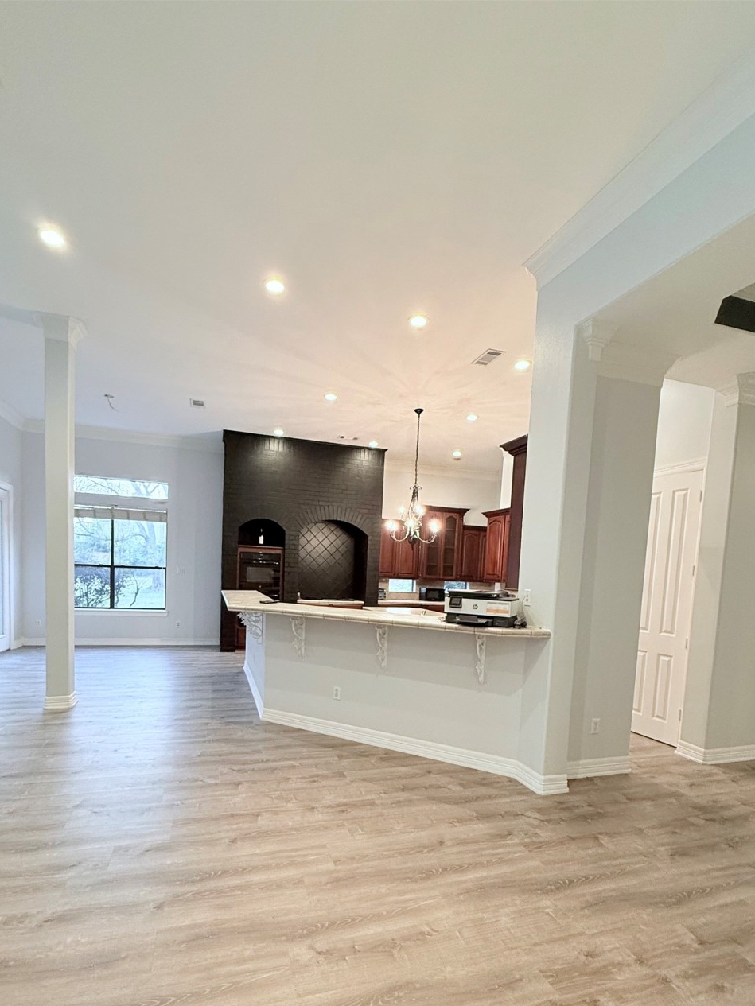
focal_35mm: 17
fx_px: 494
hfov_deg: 74.7
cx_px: 353
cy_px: 610
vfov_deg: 89.7
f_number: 2.2
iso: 400
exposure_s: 1/60
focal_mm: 2.22
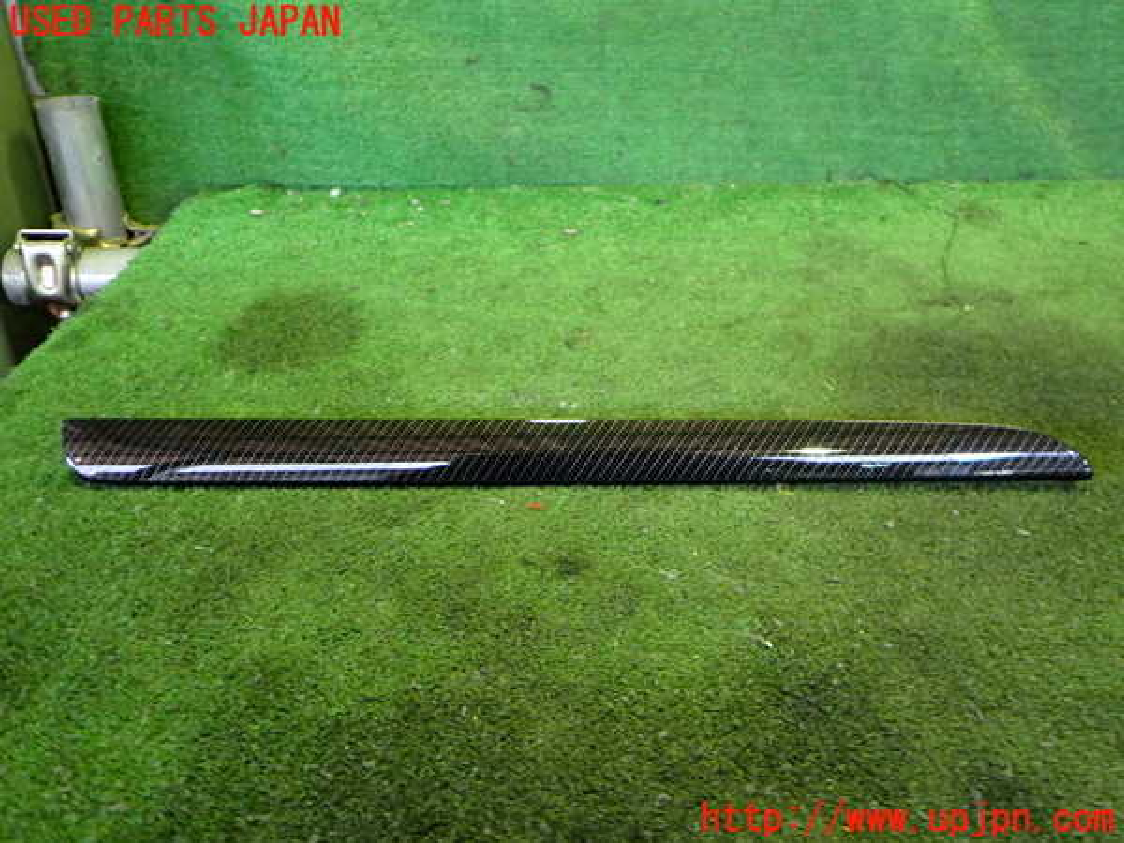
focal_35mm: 30
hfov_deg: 60.0
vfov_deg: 46.8
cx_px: 562
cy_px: 422
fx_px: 974
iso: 640
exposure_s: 1/30
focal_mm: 5.4
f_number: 2.3
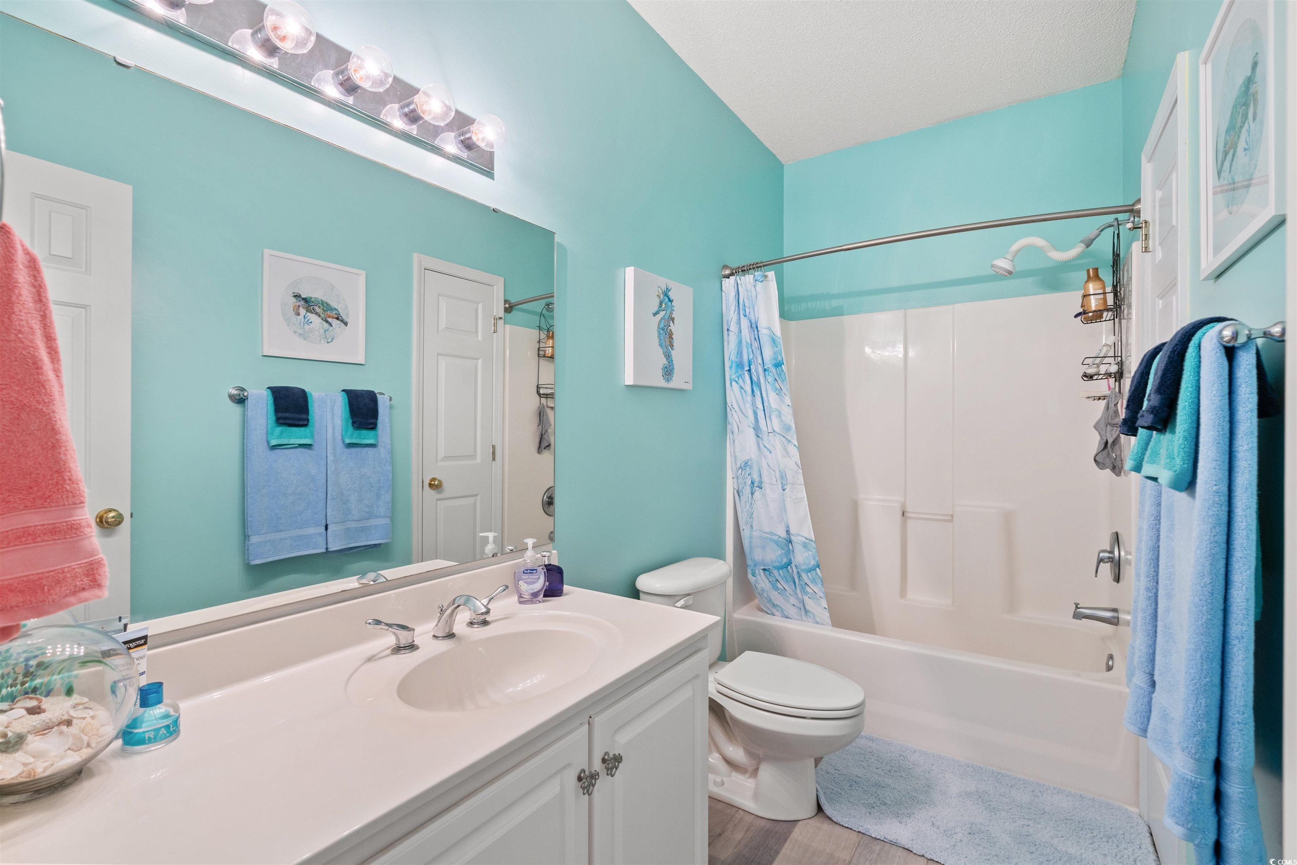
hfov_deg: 96.7
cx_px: 648
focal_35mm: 16
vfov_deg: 73.7
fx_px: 576
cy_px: 432
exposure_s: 1/8
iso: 320
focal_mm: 16
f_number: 7.1
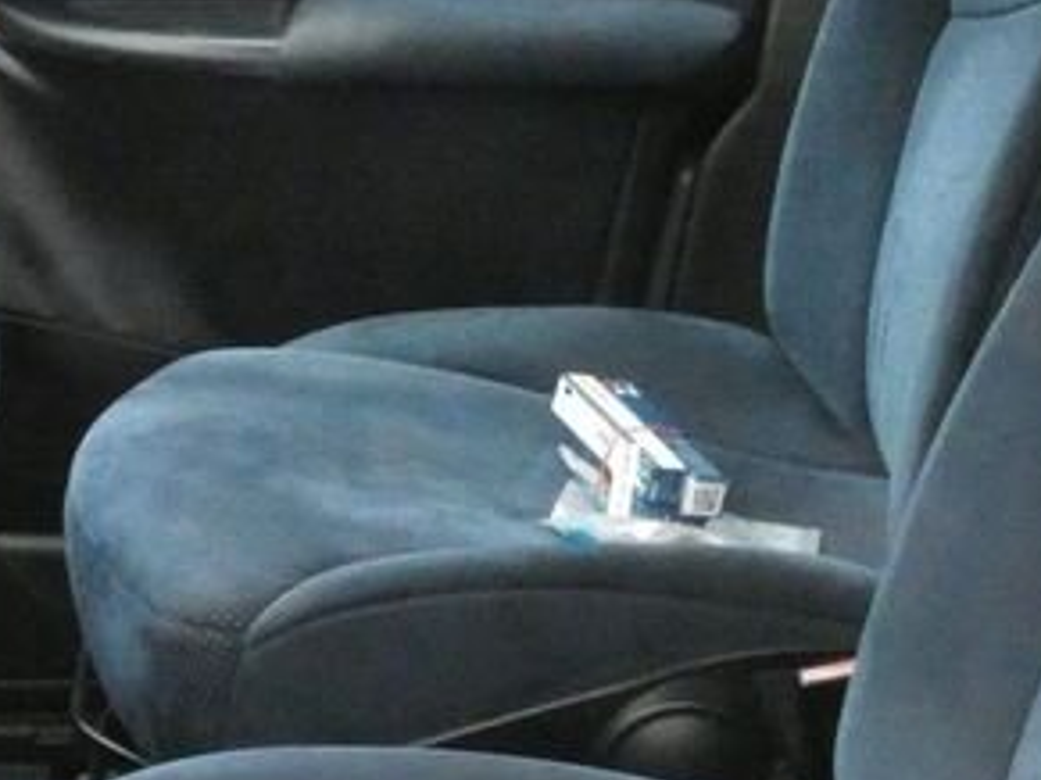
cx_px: 122
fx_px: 3277
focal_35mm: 109
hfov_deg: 17.8
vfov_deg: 13.6
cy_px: 422
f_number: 5.6
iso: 1600
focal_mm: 5.5
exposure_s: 1/30
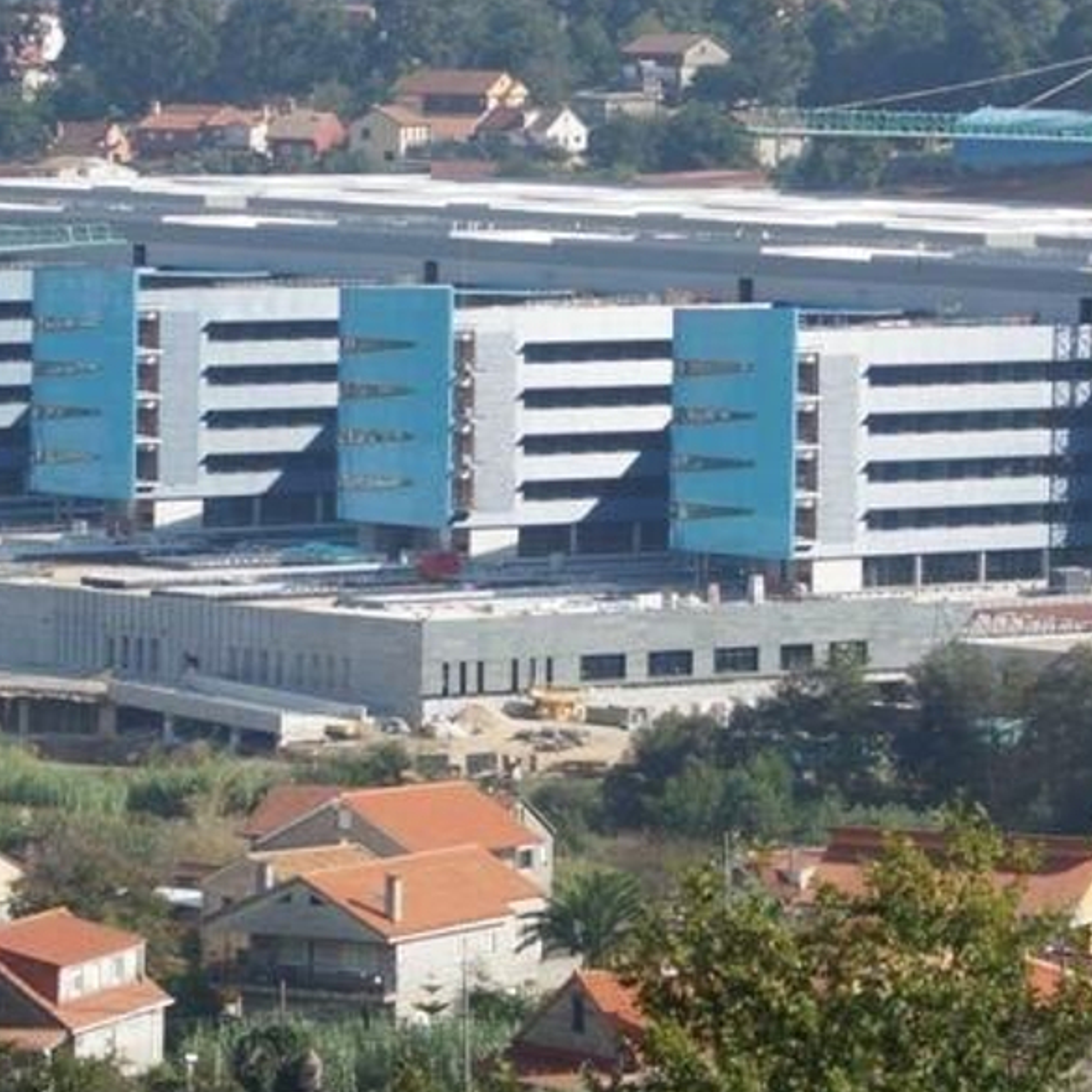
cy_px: 513
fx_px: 8708
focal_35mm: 244
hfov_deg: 7.2
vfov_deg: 7.2
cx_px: 431
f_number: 5.6
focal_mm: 70
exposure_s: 1/250
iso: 100
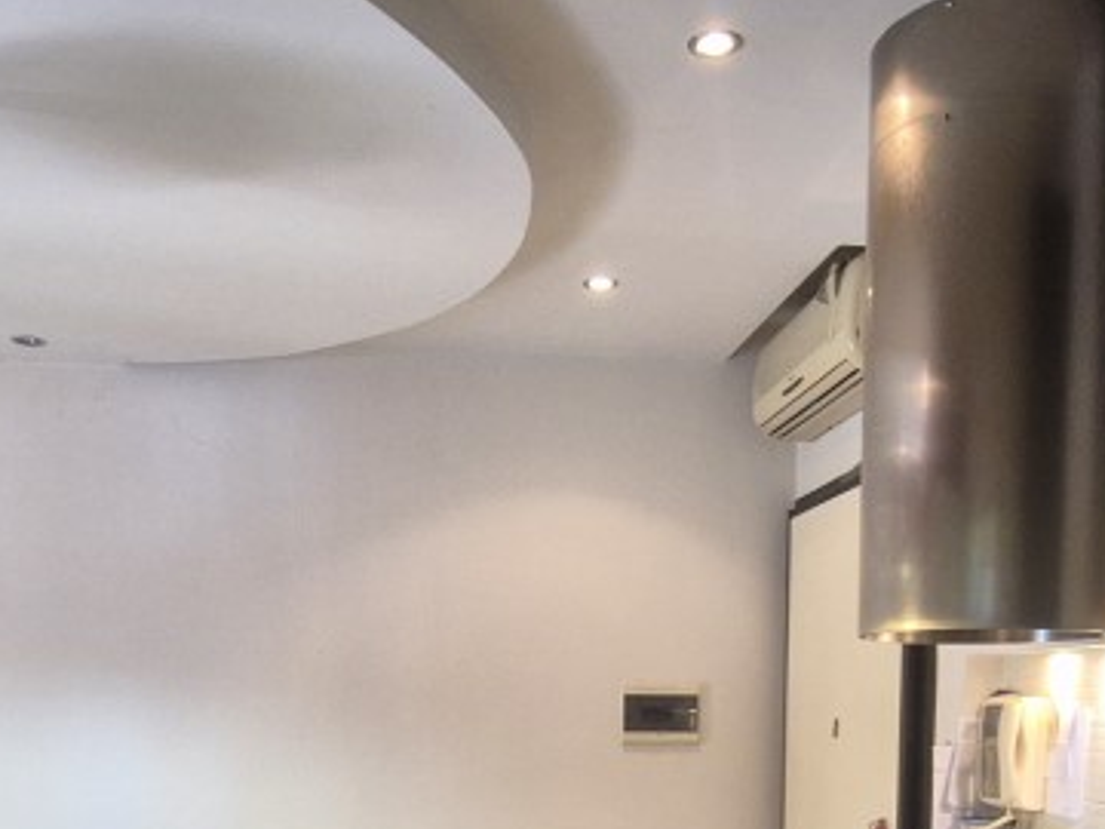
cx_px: 559
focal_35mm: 37
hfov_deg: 50.1
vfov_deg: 35.1
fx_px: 1181
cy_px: 826
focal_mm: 2.2
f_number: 2.2
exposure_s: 1/50
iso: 400
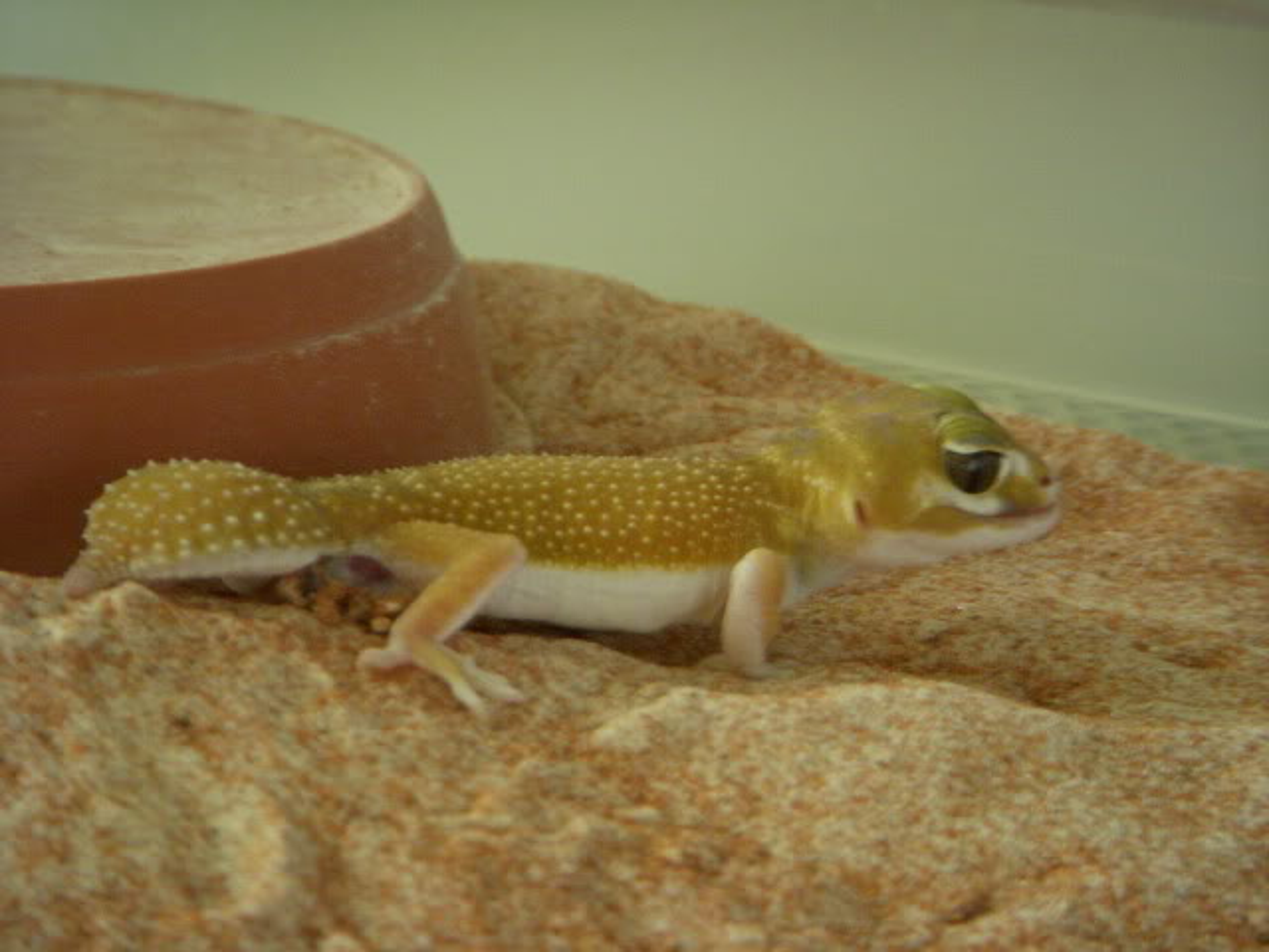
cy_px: 476
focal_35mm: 114
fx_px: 4179
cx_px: 634
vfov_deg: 13.0
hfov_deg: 17.3
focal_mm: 18.9
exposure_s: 1/2.5
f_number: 4.2
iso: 400
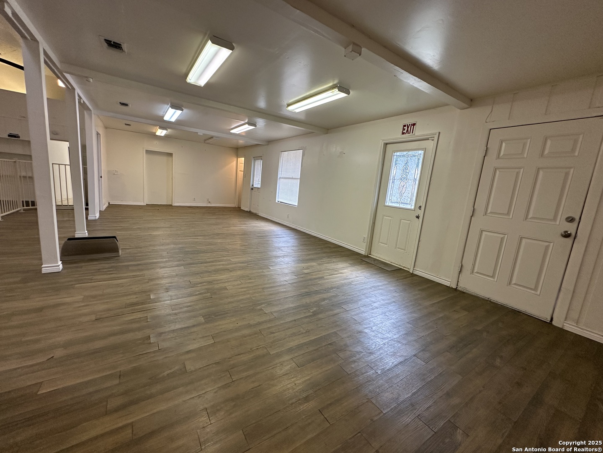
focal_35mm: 14
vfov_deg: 85.7
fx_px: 244
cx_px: 302
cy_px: 226
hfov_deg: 102.1
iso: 160
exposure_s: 1/120
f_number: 2.2
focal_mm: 2.22
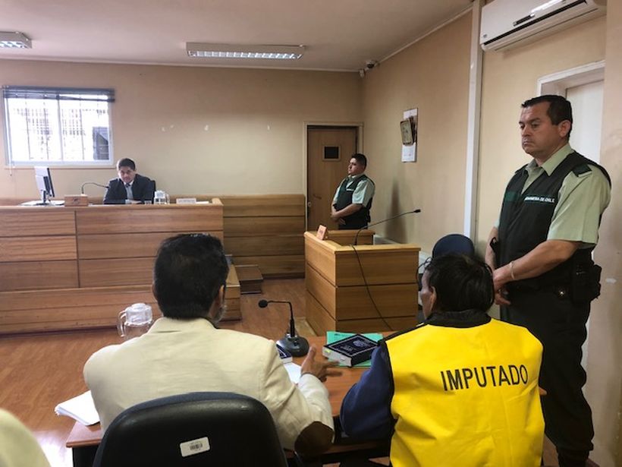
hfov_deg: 63.4
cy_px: 234
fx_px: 503
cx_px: 311
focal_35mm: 28
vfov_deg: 49.7
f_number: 1.8
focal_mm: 3.99
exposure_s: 1/17
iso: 50
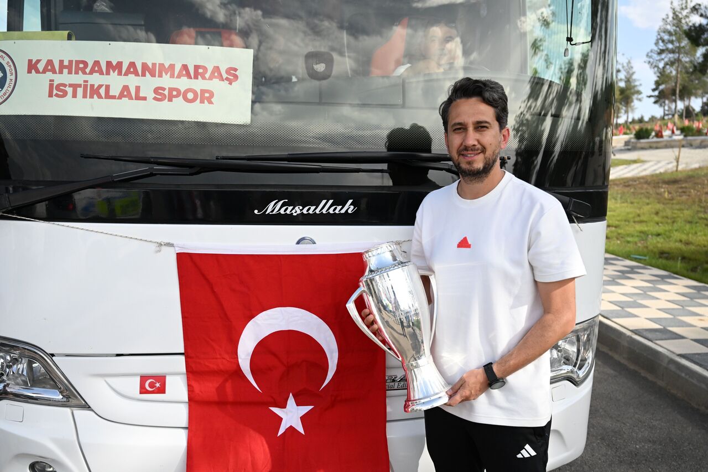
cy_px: 236
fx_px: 580
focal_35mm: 30
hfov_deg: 62.8
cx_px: 354
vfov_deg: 44.3
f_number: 3.5
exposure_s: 1/10000
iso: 1800
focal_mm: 29.5
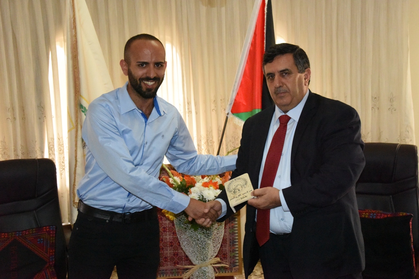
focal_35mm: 46
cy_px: 140
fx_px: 535
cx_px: 210
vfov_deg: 29.3
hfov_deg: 42.7
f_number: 13
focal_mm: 46
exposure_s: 1/250
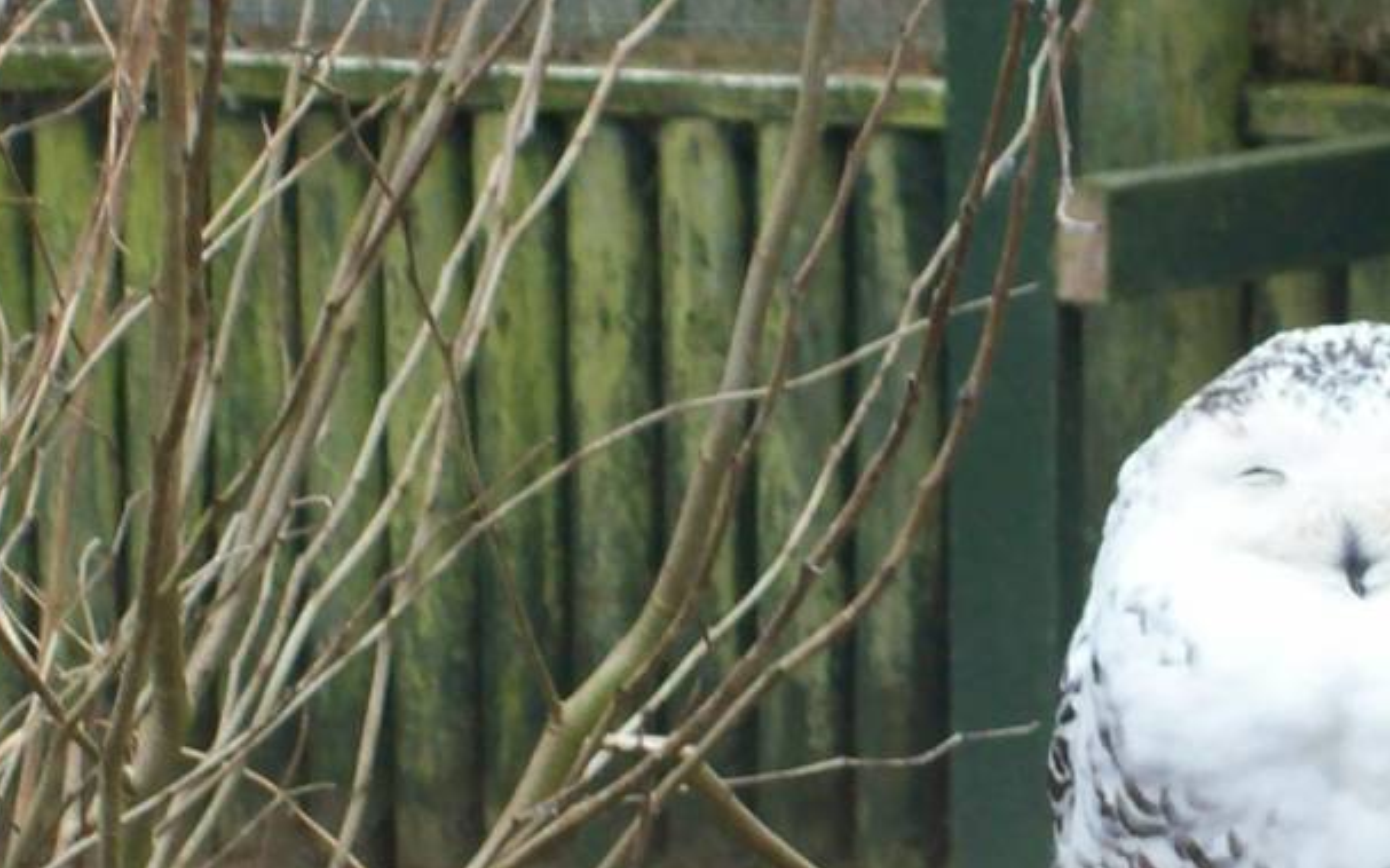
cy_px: 673
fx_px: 11437
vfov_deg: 4.3
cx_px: 1358
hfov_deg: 6.9
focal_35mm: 302
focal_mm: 18
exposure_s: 1/128
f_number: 4.8
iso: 128
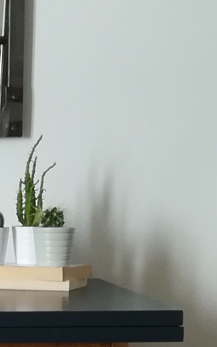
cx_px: -196
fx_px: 1316
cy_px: 336
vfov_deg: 14.8
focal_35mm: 139
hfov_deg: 9.0
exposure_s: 1/33.3
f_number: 2.2
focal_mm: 3.83
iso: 125
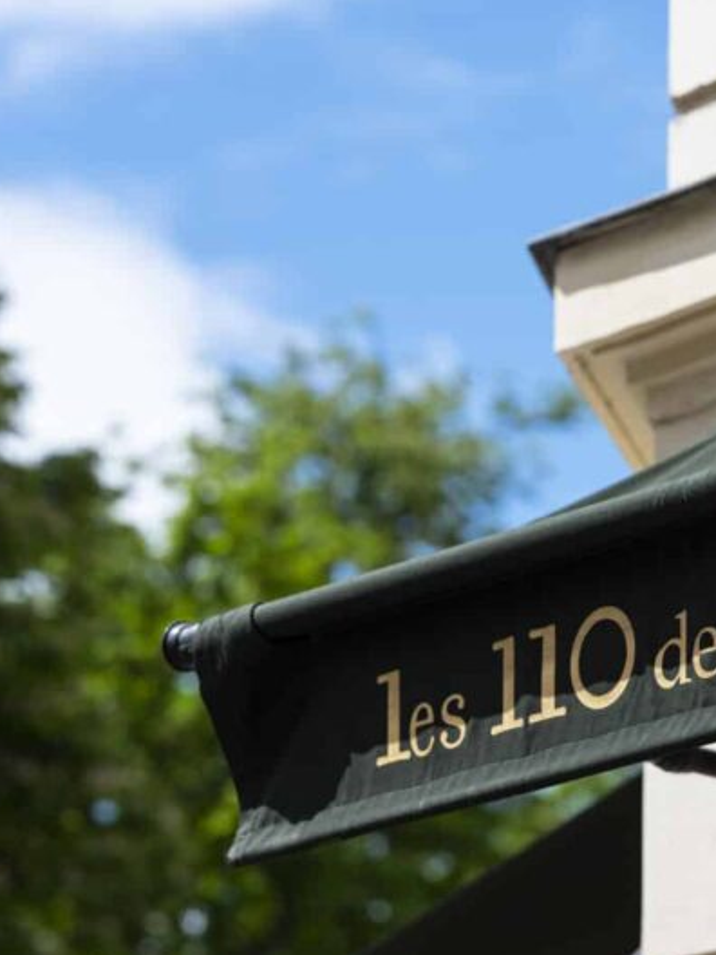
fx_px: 5323
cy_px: 617
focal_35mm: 193
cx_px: 624
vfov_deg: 10.2
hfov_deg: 7.7
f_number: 4
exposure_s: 1/1250
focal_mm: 110
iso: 125
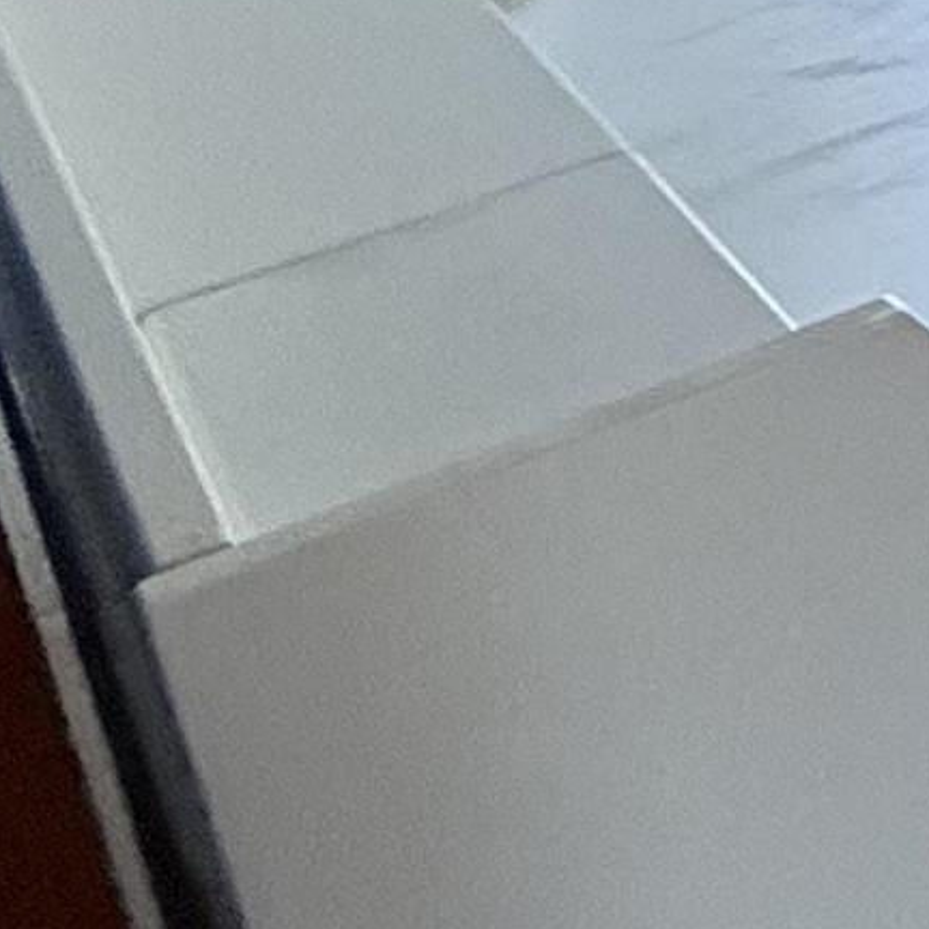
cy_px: -581
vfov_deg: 17.2
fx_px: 2672
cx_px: 2869
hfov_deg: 11.1
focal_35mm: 88
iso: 320
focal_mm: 2.22
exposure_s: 1/69
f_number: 2.2
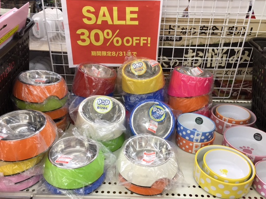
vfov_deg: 45.4
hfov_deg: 58.4
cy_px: 102
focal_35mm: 31
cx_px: 135
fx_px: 238
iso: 40
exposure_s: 1/30
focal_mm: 4.15
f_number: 2.2
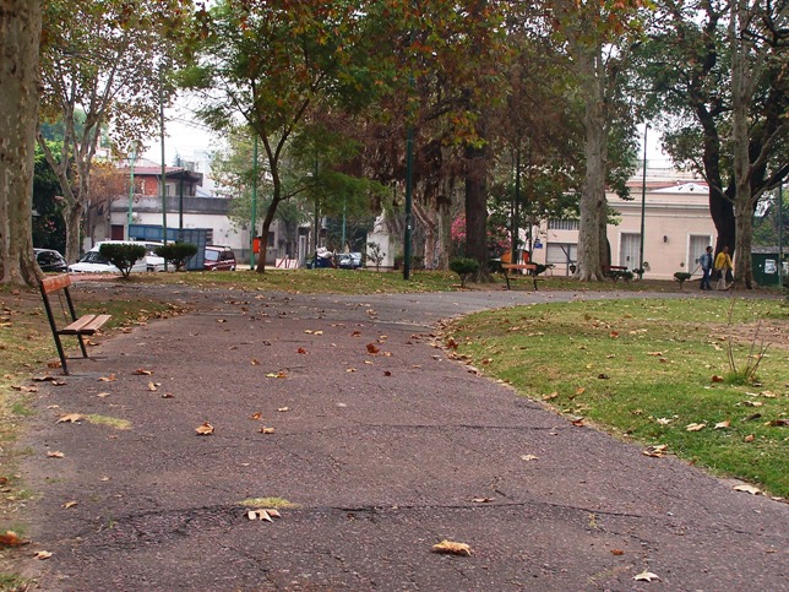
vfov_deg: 24.8
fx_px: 1345
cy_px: 296
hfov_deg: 32.7
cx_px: 394
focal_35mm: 59
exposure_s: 1/100
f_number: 4.5
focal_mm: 9.8
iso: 80
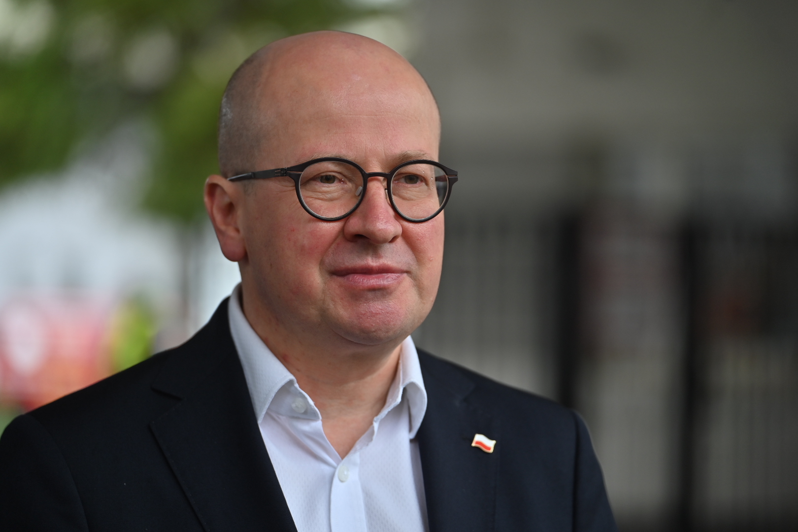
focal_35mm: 130
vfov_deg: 10.5
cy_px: 266
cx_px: 399
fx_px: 2881
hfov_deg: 15.8
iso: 280
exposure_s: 1/400
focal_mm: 130
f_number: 2.8
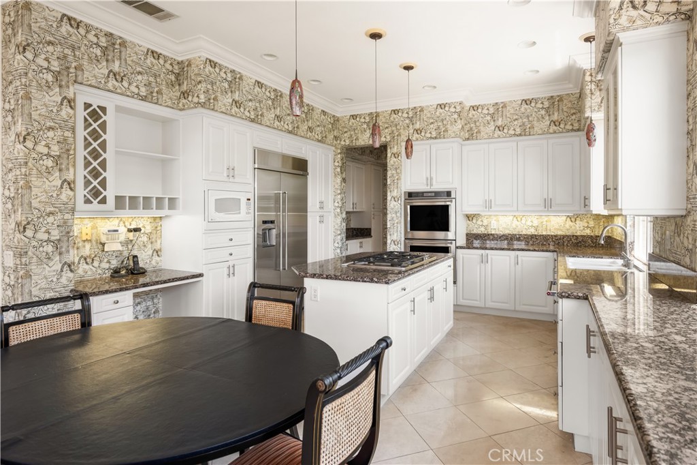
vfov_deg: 67.3
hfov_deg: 90.0
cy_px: 232
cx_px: 348
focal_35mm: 18
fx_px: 348
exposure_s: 1/6
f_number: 6.3
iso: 100
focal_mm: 18
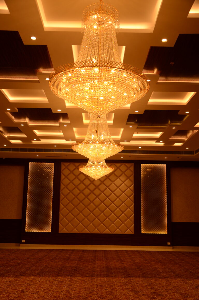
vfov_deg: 49.6
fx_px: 325
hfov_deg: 34.1
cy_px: 150
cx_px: 100
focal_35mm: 39
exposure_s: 1/160
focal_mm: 26
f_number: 4
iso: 320
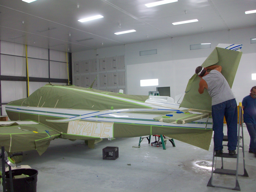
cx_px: 128
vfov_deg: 41.8
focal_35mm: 34
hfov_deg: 54.0
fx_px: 251
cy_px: 96
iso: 95
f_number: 2.8
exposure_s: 1/60
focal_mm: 5.7
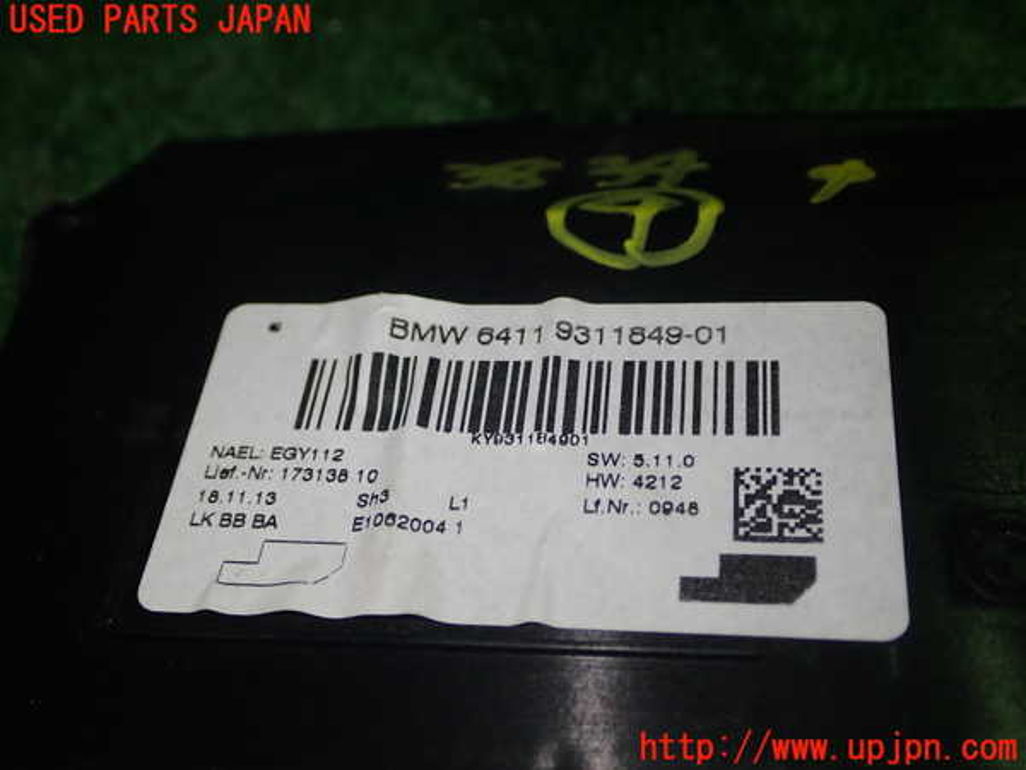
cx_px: 513
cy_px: 385
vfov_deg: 32.9
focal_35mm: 44
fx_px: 1304
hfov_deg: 42.9
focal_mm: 7.84
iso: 200
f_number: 2.9
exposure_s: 1/80
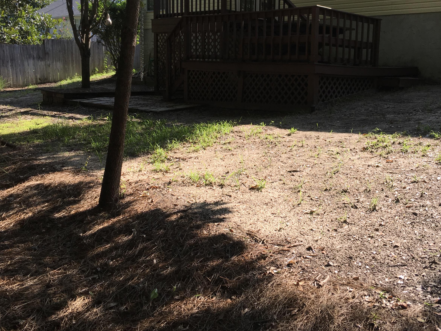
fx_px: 471
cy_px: 126
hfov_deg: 49.6
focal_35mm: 37
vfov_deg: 38.5
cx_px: 276
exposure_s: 1/582
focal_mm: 4.15
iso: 25
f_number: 2.2
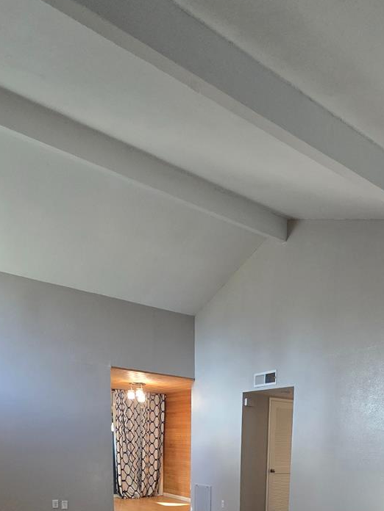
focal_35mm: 28
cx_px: 265
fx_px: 414
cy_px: 516
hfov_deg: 48.6
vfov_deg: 50.6
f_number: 2.2
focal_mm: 2.2
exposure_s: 1/60
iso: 250
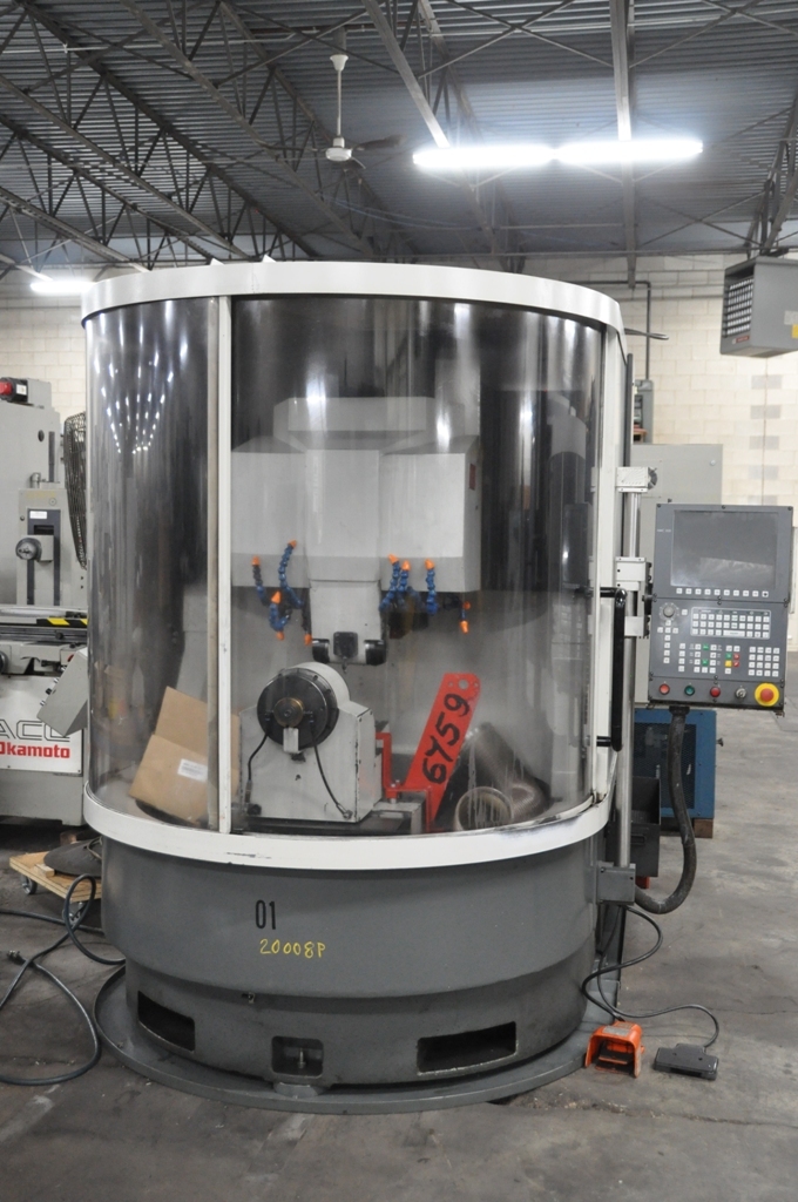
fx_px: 1300
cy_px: 601
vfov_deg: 49.6
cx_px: 399
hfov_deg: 34.1
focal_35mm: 39
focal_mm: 26
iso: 2200
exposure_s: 1/30
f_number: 4
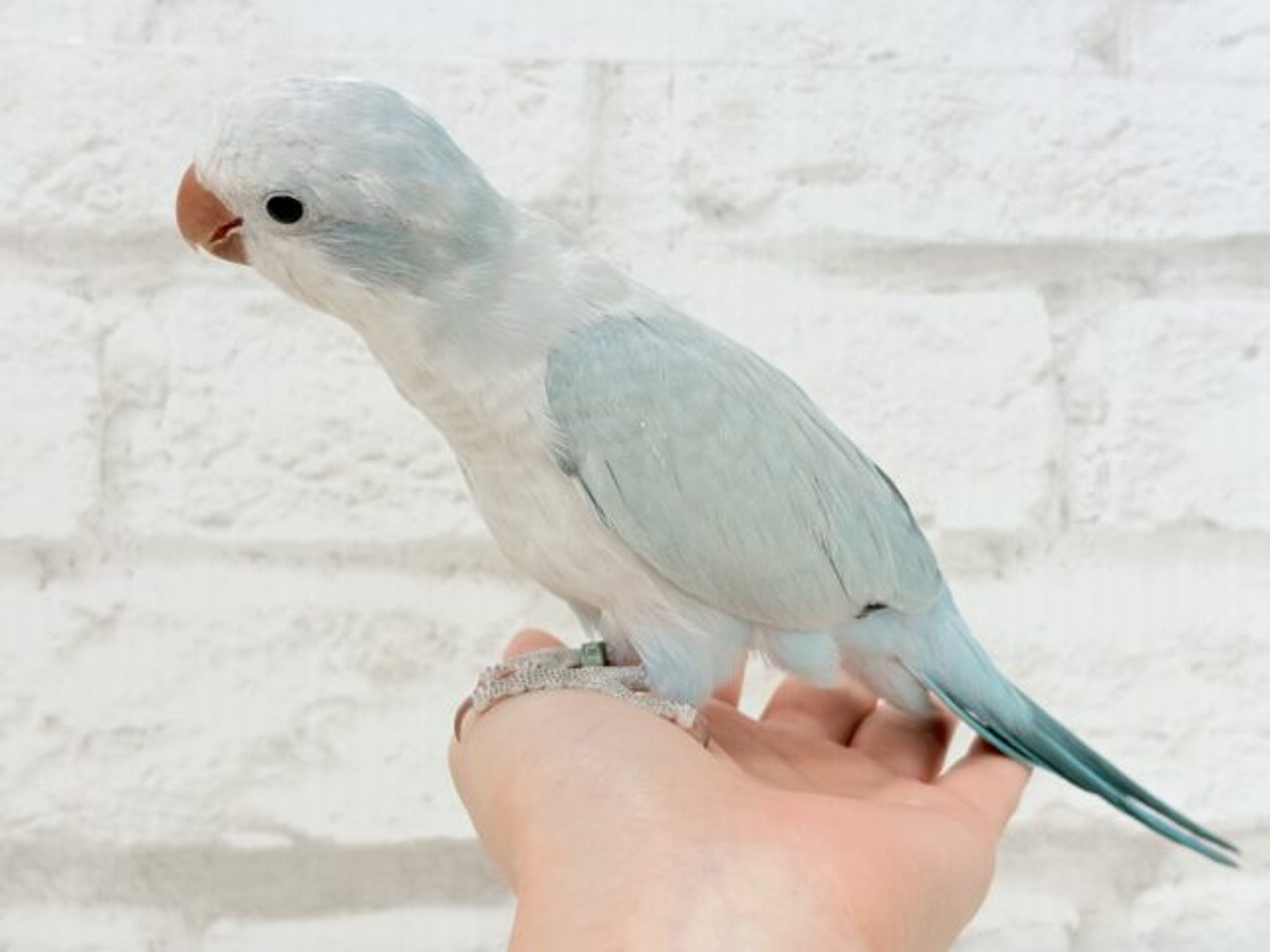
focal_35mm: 52
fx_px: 1908
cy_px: 476
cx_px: 635
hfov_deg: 36.8
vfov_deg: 28.0
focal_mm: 5.96
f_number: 1.6
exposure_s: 1/50
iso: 40
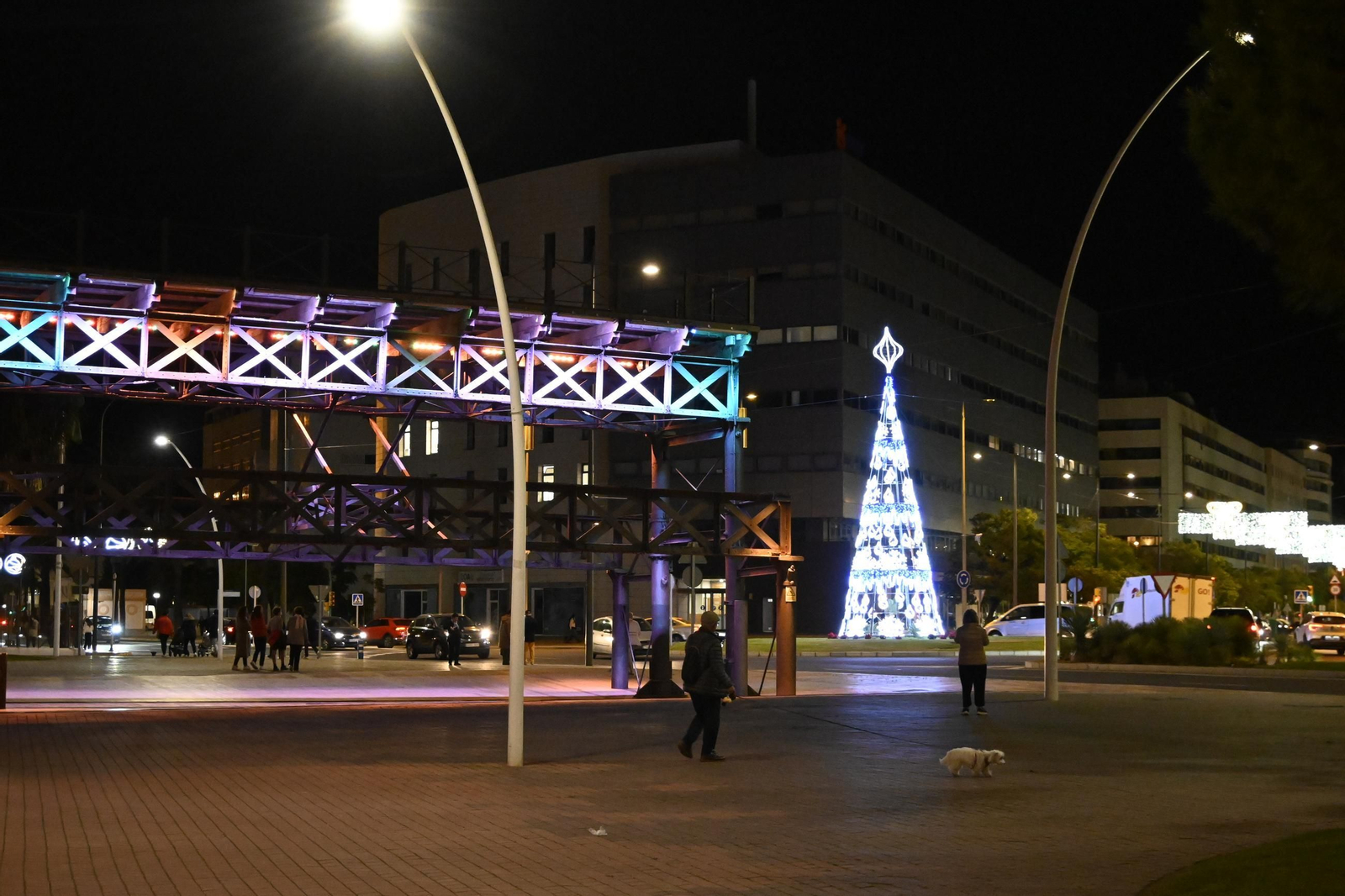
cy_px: 448
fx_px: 2073
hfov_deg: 35.9
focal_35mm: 56
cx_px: 672
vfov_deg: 24.4
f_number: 5.3
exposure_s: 1/60
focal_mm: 37
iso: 8000
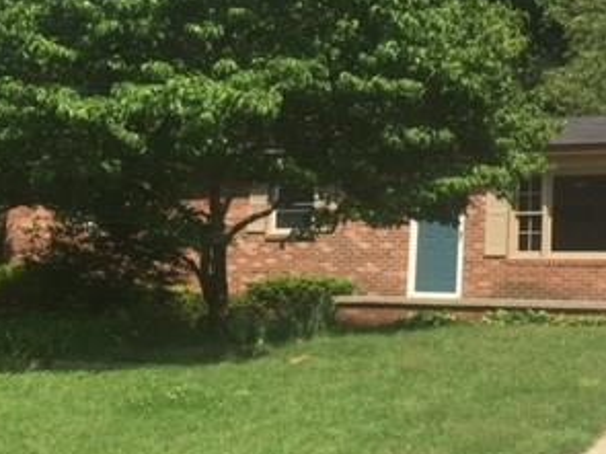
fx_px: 1102
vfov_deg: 23.1
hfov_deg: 30.4
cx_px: 417
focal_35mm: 63
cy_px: 140
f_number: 2.2
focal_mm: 4.15
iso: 32
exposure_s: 1/1522
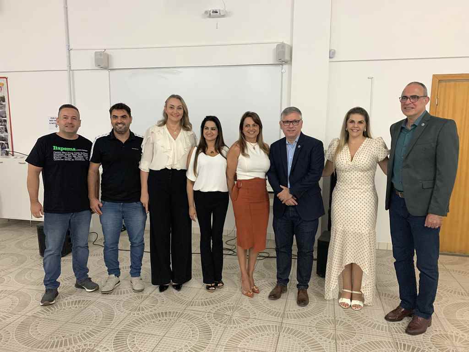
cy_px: 176
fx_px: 352
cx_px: 234
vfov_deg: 53.1
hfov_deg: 67.3
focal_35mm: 26
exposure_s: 1/60
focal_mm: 4.25
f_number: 1.8
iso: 250
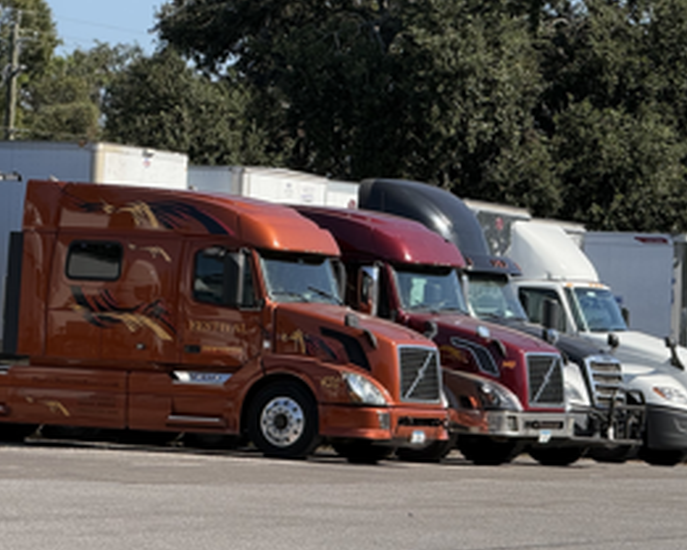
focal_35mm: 230
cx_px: 279
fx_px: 4678
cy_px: 121
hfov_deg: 8.4
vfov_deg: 6.7
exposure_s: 1/1395
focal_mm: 15.66
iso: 64
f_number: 2.8
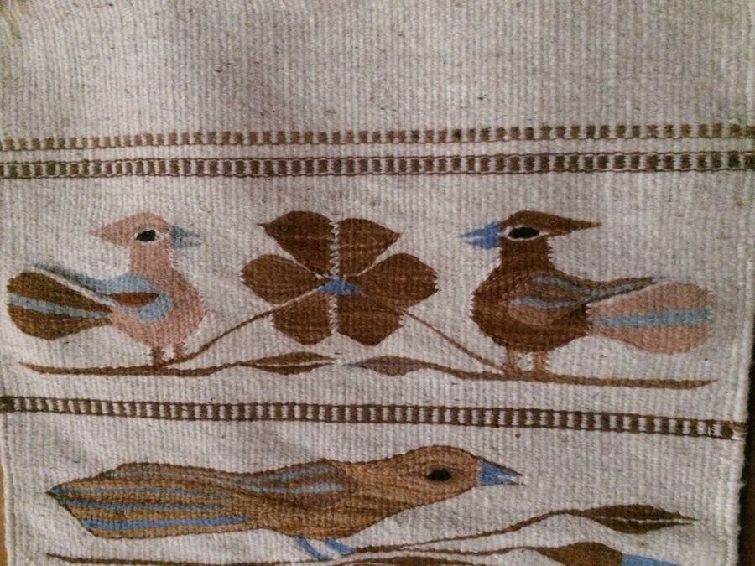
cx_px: 378
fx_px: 654
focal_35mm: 30
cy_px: 283
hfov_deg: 60.0
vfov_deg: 46.8
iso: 640
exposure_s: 1/15
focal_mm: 4.12
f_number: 2.2
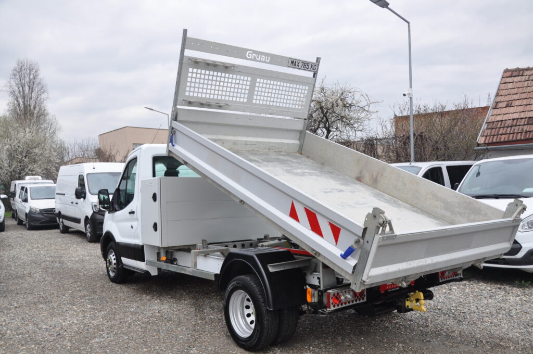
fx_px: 466
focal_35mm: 32
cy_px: 177
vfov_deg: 41.6
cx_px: 266
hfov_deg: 59.6
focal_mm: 21
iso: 400
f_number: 7.1
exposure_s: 1/200
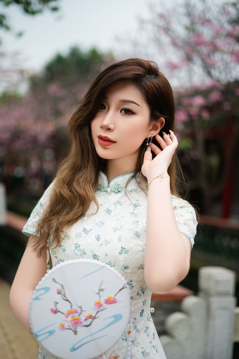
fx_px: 508
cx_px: 121
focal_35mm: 51
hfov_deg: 26.5
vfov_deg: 38.9
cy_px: 182
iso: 100
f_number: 1.8
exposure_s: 1/320
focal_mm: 50
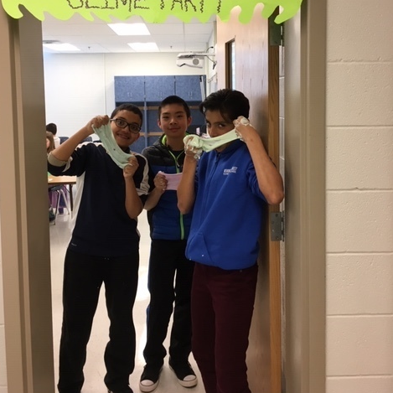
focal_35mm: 35
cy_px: 134
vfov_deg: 46.5
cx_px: 195
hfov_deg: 47.2
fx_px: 450
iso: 64
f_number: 2.2
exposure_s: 1/30
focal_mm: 4.15
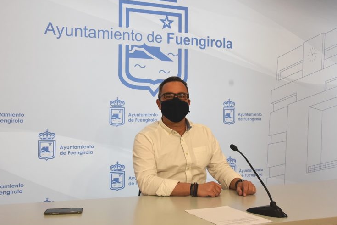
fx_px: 412
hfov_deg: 44.5
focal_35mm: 44
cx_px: 173
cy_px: 113
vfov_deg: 30.5
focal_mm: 28
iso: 800
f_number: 8
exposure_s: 1/320
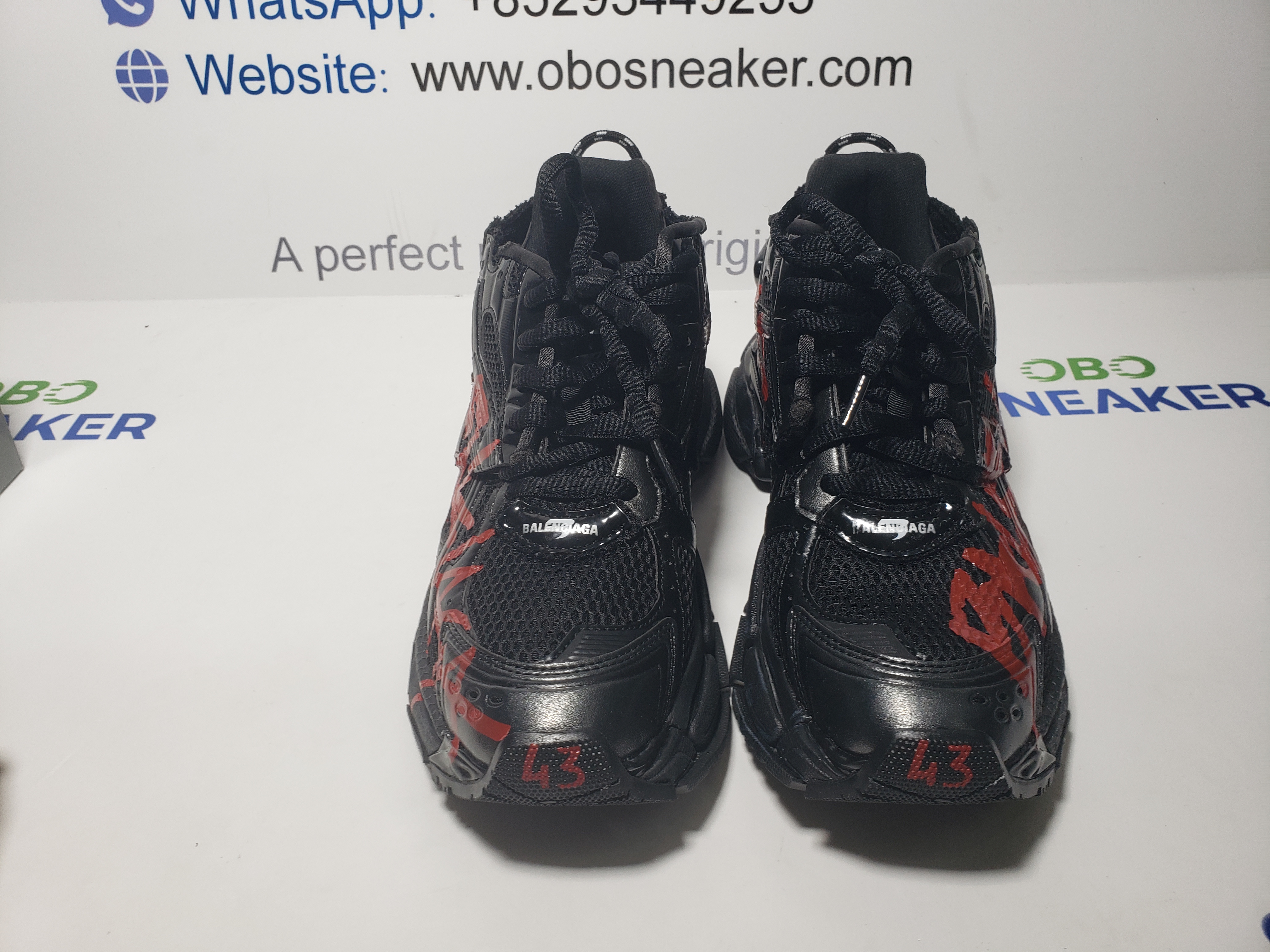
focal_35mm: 26
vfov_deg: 53.1
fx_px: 954
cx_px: 635
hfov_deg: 67.3
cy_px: 476
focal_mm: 4.3
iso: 50
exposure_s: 1/160
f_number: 2.4
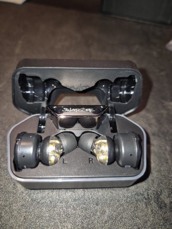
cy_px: 114
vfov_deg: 73.9
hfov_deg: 58.9
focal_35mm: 23
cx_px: 86
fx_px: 152
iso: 125
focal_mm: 5.4
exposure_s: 1/22
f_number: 1.8
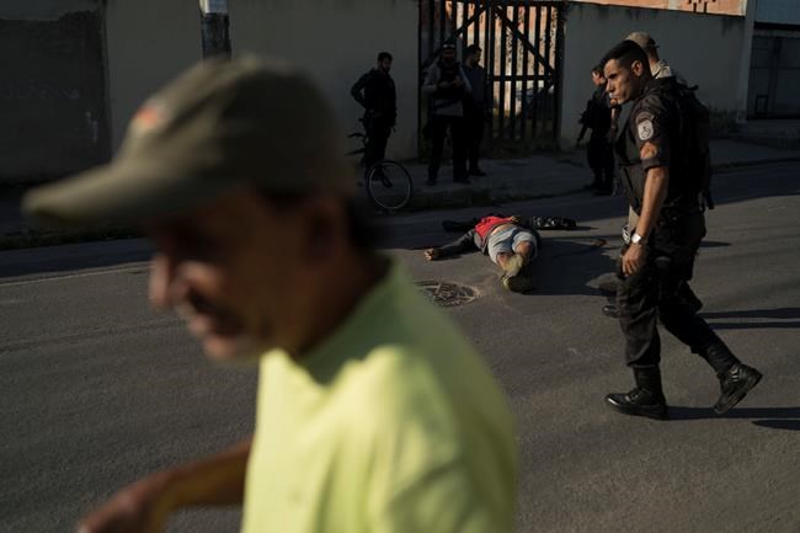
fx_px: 778
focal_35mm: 35
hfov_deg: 54.4
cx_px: 400
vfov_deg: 37.8
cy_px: 266
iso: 50
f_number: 2
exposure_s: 1/2000
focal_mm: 35
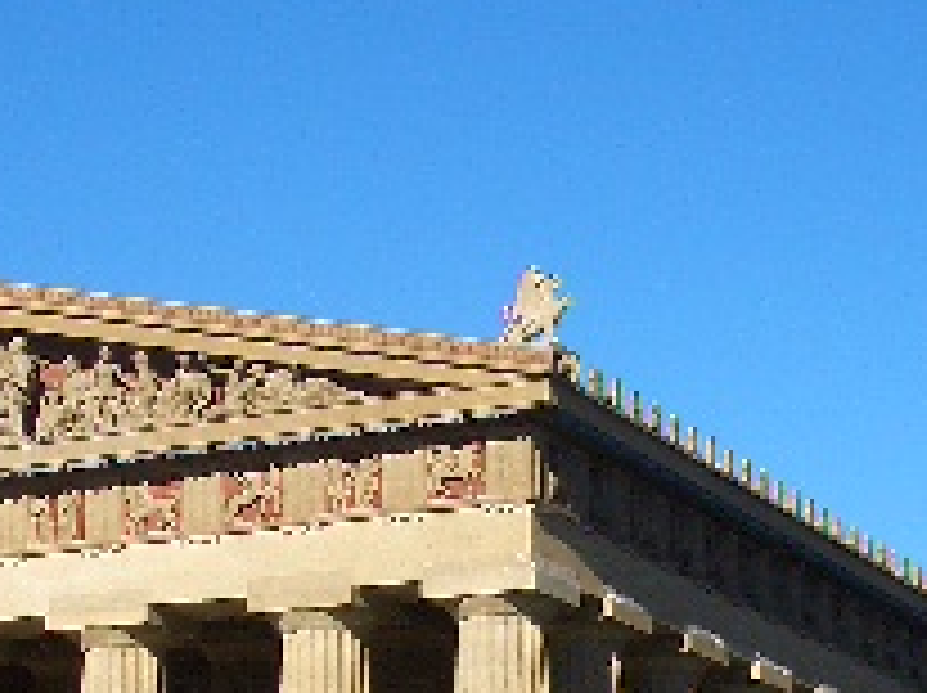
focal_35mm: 109
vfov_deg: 13.3
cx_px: 256
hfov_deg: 18.0
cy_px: 729
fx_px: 2916
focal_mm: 5.8
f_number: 4.3
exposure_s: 1/640
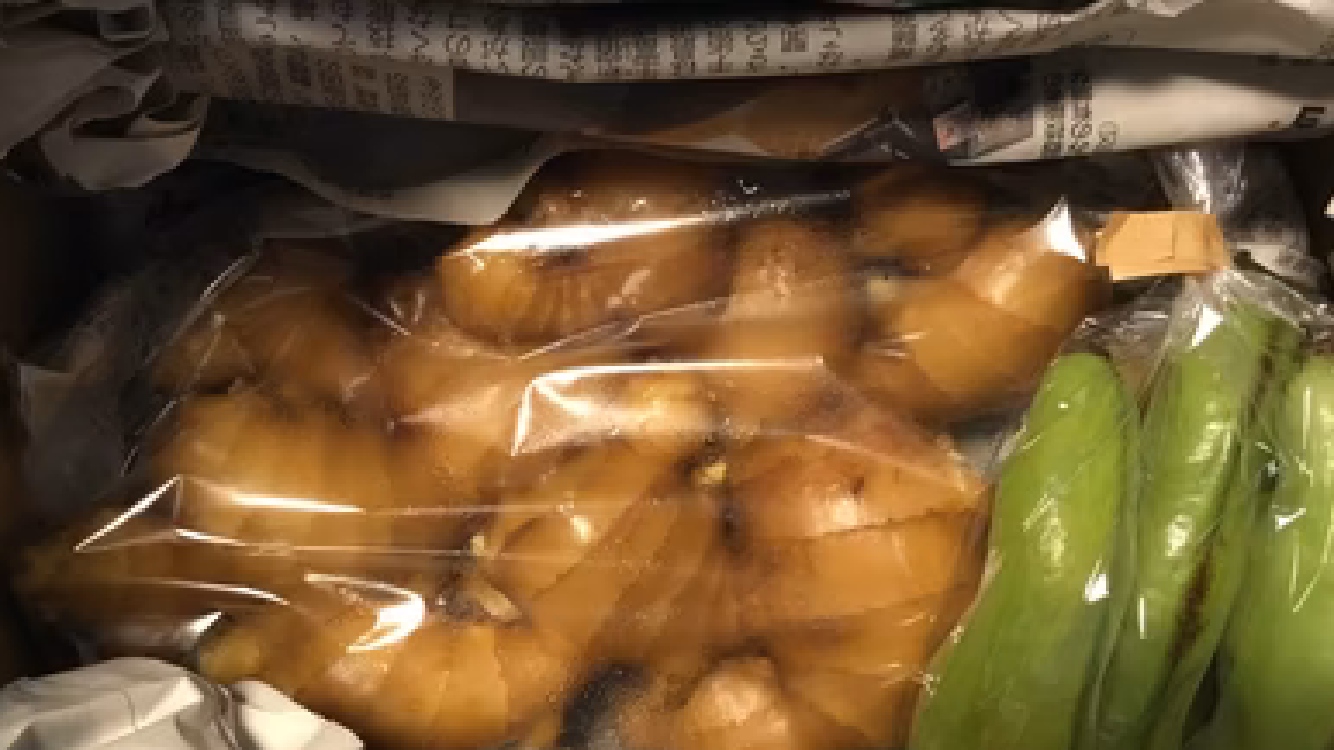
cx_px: 670
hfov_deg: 56.6
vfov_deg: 33.6
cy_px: 456
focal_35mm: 35
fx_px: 1238
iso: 200
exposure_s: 1/17
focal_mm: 3.3
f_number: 2.4
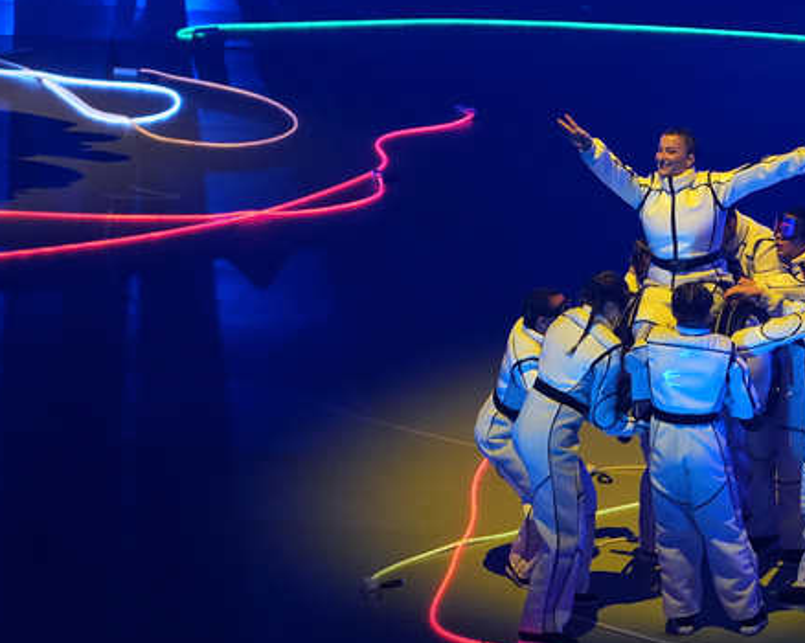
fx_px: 4549
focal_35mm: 191
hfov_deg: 10.1
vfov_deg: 8.1
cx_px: 695
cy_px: 192
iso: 2500
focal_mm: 58
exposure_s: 1/1000
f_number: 2
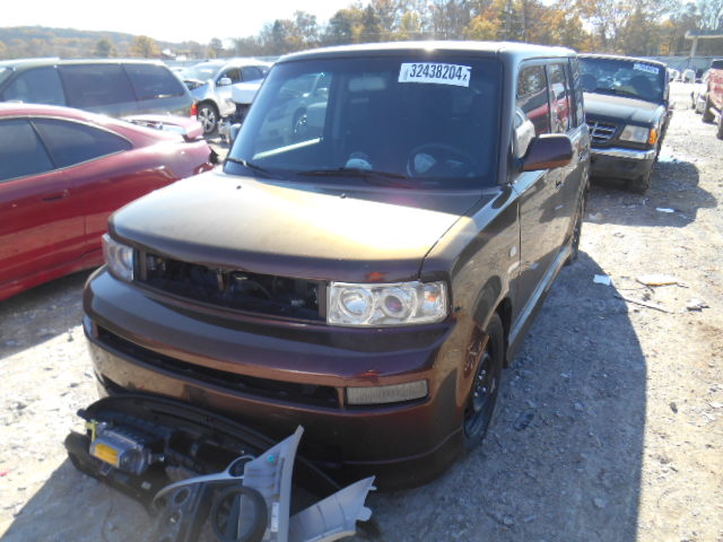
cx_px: 362
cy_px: 271
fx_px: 543
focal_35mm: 26
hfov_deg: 67.3
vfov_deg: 53.1
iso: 80
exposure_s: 1/250
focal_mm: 4.7
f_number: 3.4
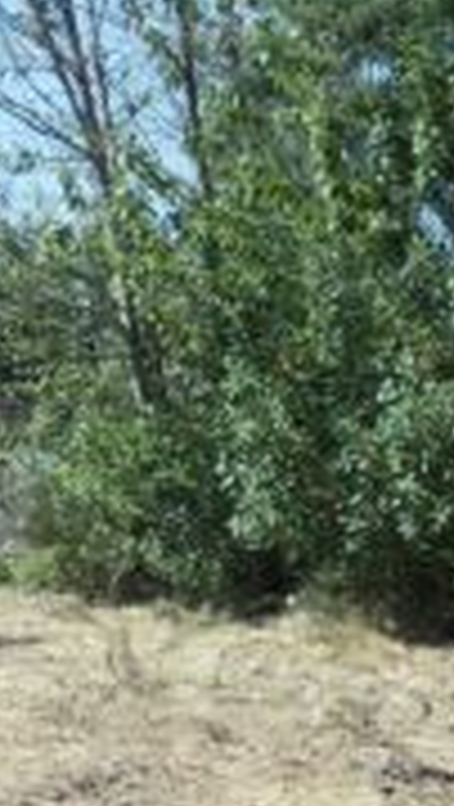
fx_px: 2285
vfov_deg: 19.9
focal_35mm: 107
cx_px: 378
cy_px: 567
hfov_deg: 11.3
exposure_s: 1/640
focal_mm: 6
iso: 100
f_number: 3.5
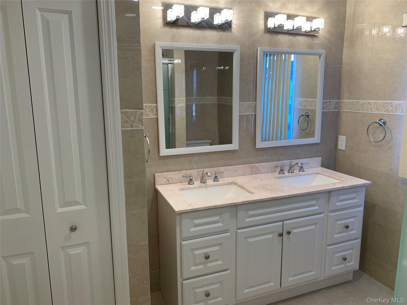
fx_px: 306
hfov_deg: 67.3
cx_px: 204
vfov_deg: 53.1
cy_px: 152
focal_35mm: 26
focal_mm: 4.25
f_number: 1.8
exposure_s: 1/120
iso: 64
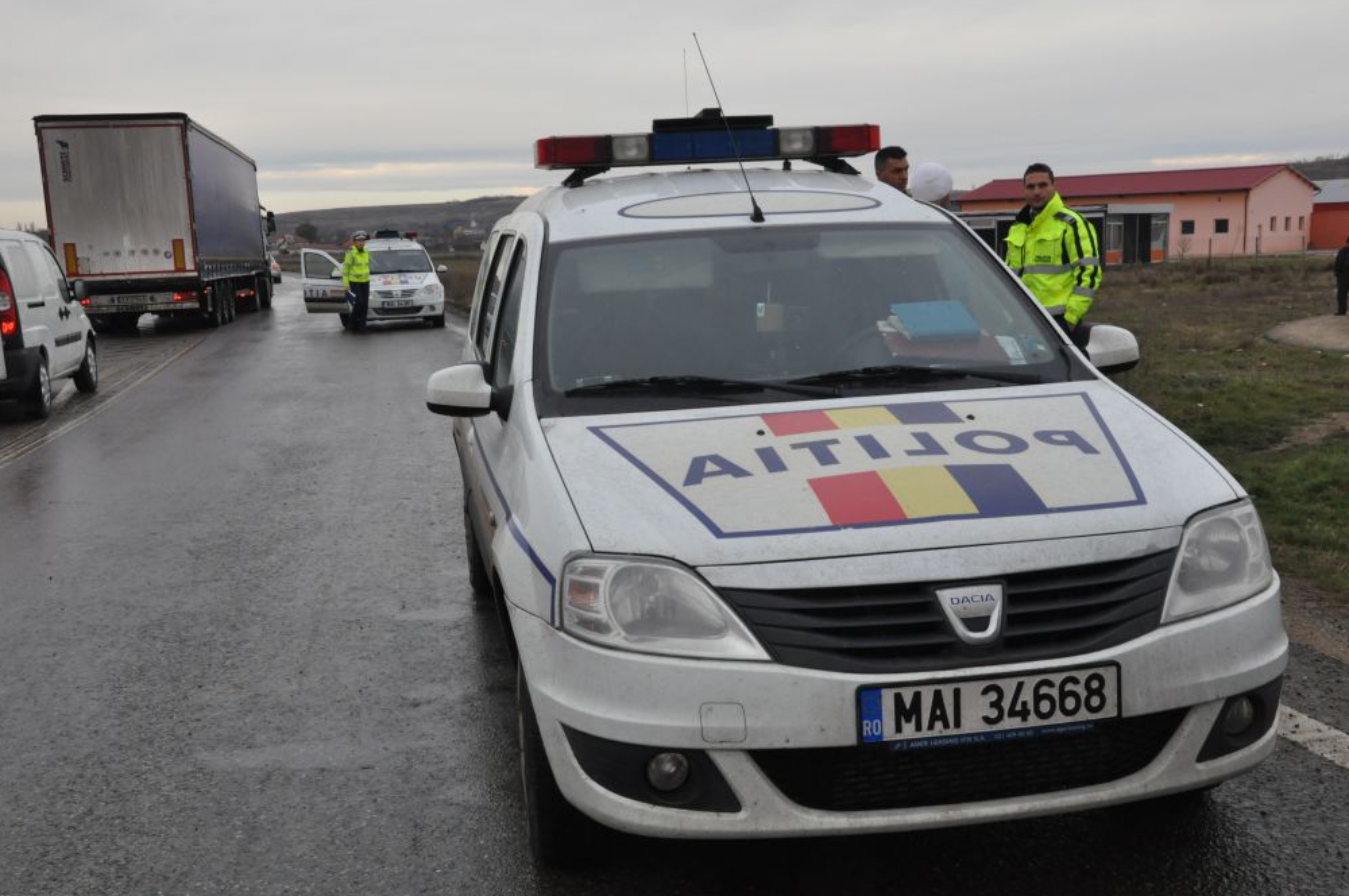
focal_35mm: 43
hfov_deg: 45.5
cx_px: 681
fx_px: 1609
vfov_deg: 31.1
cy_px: 452
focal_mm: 28
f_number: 13
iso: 1000
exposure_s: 1/160
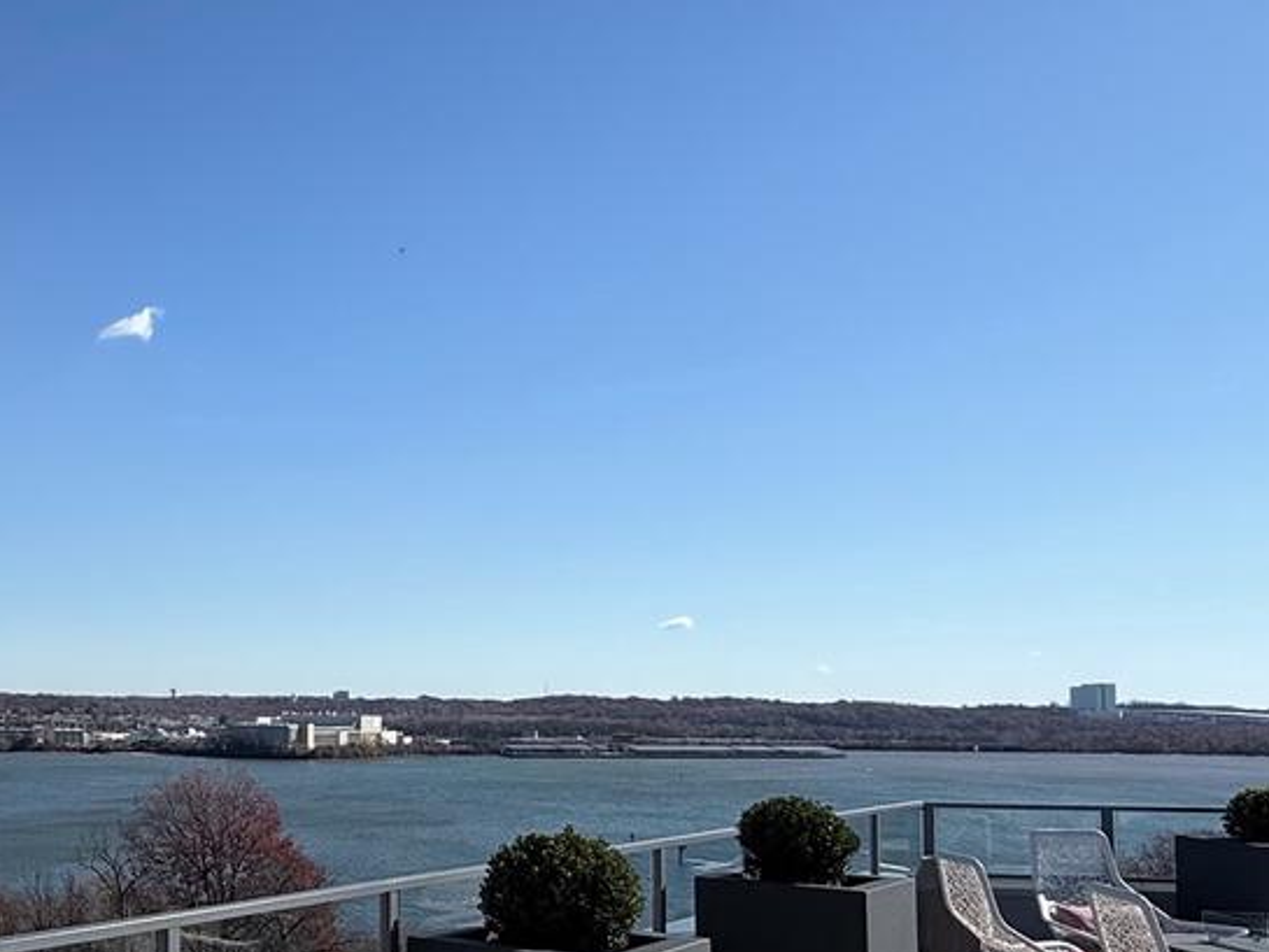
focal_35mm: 37
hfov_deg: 44.8
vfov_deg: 38.2
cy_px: 642
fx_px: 1357
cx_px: 91
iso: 50
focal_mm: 2.22
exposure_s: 1/2717
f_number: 2.2
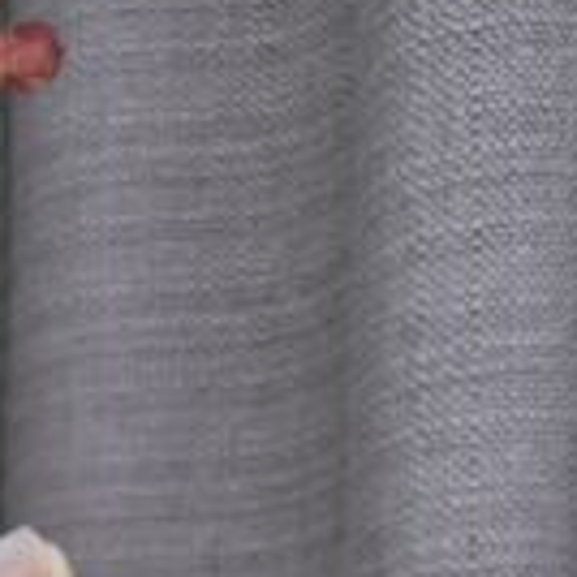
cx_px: -379
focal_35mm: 121
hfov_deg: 13.3
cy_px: 1593
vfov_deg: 10.9
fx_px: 2282
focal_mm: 5.4
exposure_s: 1/100
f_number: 1.8
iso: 800
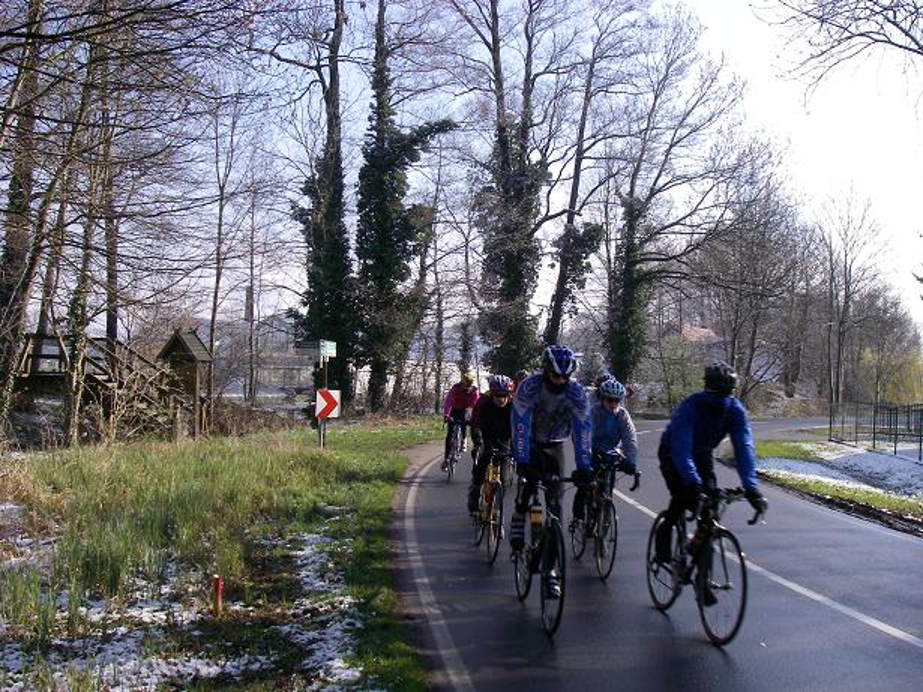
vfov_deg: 37.7
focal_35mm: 38
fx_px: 1013
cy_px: 346
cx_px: 462
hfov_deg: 49.0
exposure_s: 1/125
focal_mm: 6.3
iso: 64
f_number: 6.6
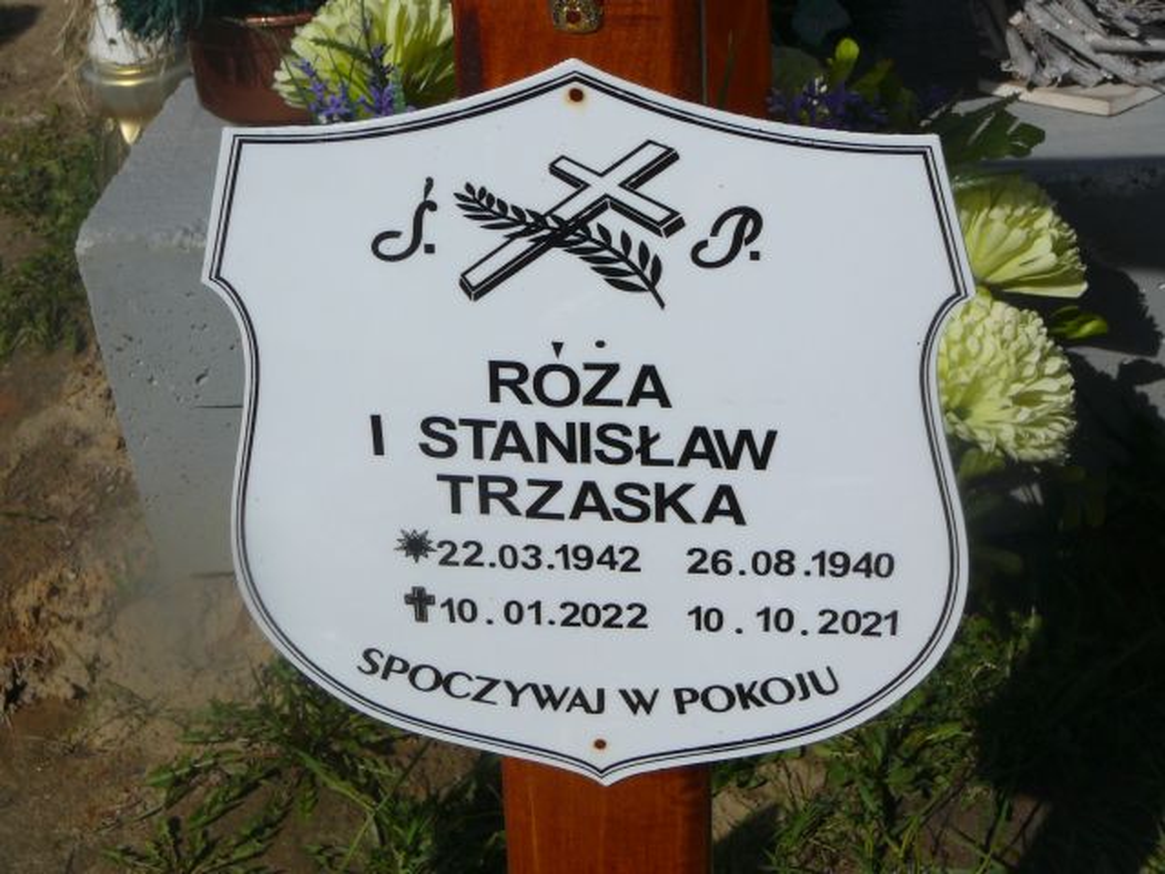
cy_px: 437
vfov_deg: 19.1
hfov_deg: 25.3
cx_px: 582
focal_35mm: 77
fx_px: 2591
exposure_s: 1/800
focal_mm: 11.5
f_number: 6.3
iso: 80
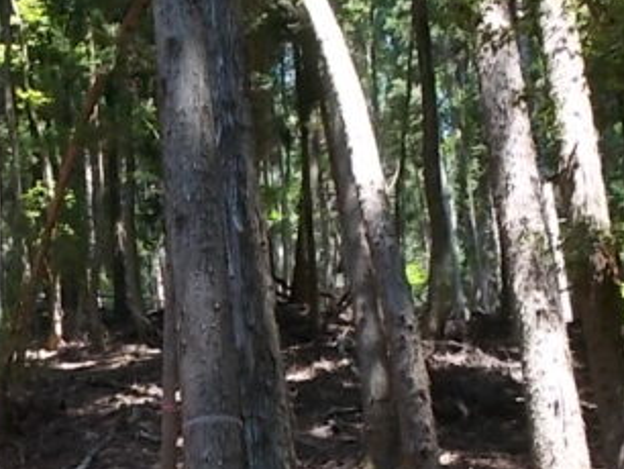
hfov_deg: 22.0
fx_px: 1570
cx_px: 75
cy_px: 416
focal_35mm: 87
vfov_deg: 16.8
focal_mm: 4.6
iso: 80
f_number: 3.2
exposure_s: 1/80
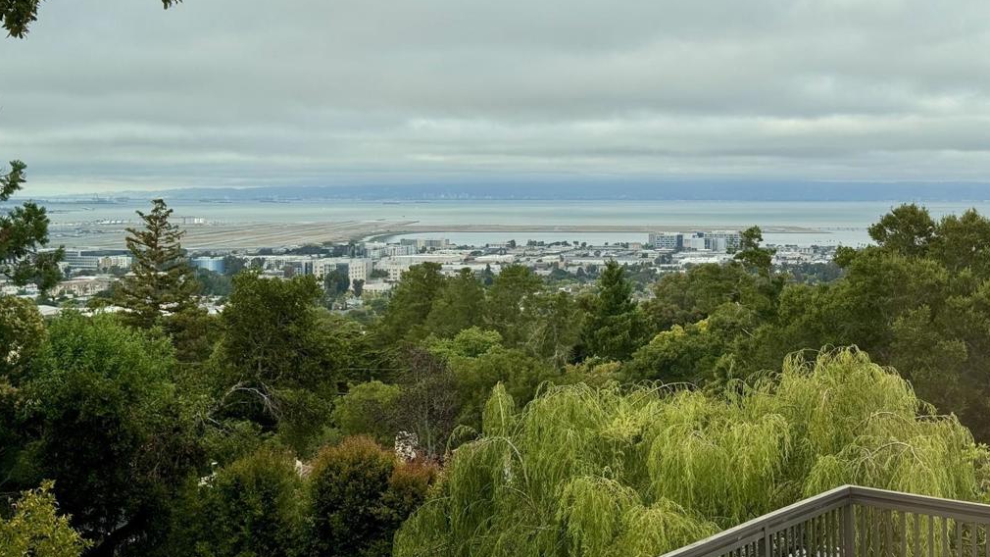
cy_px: 184
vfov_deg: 22.5
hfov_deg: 39.2
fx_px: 1391
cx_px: 491
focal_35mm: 53
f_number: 1.78
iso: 64
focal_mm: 6.76
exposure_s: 1/2252
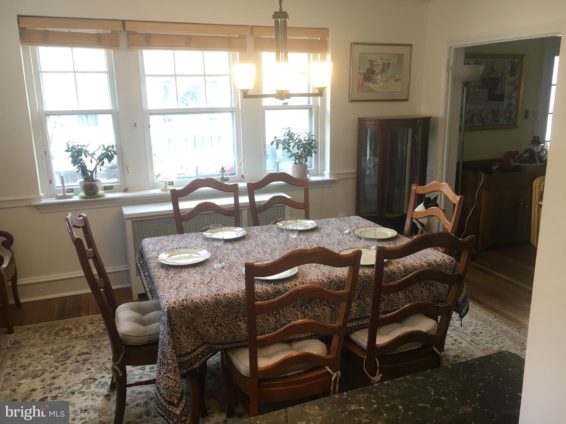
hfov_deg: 61.7
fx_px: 474
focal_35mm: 29
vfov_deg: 48.2
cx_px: 283
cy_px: 212
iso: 50
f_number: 2.2
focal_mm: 4.15
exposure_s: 1/30
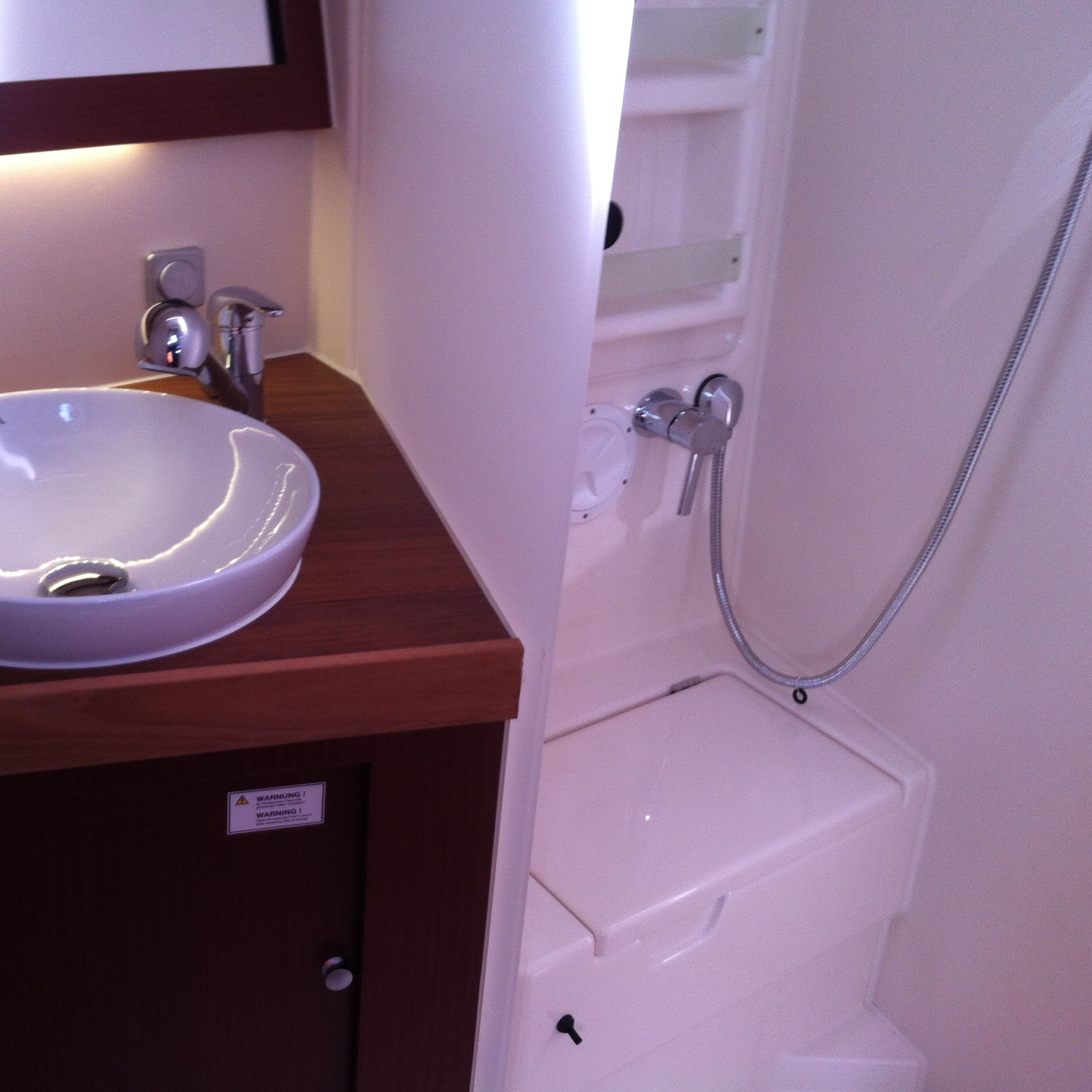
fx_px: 1499
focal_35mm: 42
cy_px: 543
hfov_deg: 39.8
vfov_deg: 40.0
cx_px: 435
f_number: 2.8
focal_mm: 3.85
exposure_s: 1/50
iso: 100
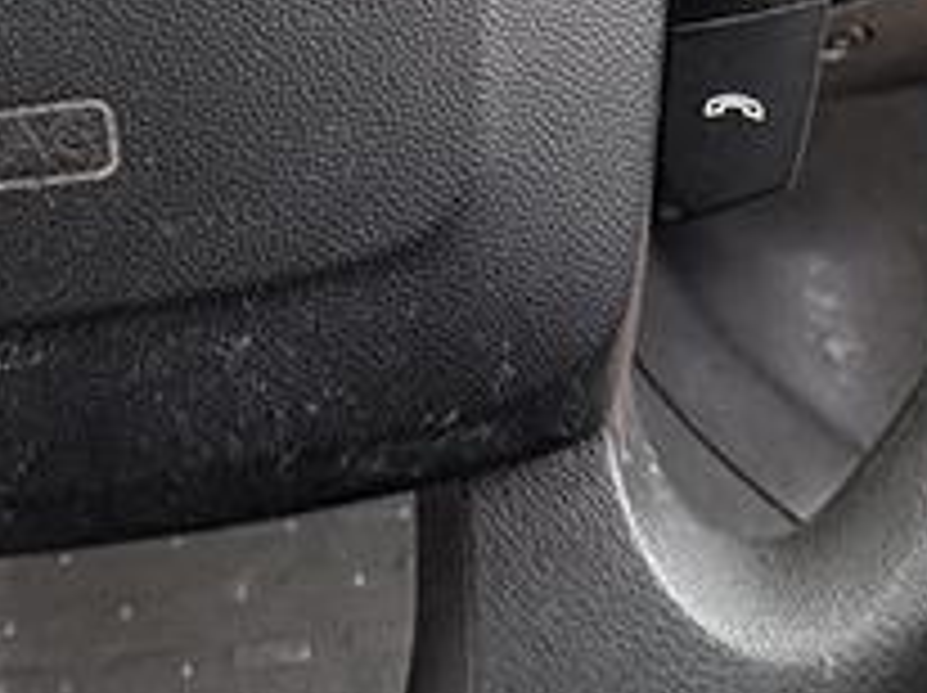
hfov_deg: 31.0
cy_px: -351
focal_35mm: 61
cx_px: 198
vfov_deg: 20.5
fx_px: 1632
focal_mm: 2.22
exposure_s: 1/99
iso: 160
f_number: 2.2
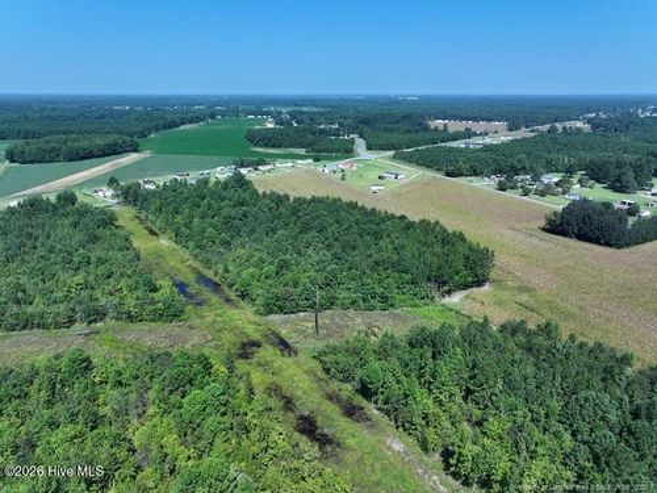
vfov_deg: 56.8
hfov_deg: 71.6
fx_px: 456
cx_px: 328
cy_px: 246
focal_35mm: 24
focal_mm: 12.29
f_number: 3.5
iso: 100
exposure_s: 1/1000
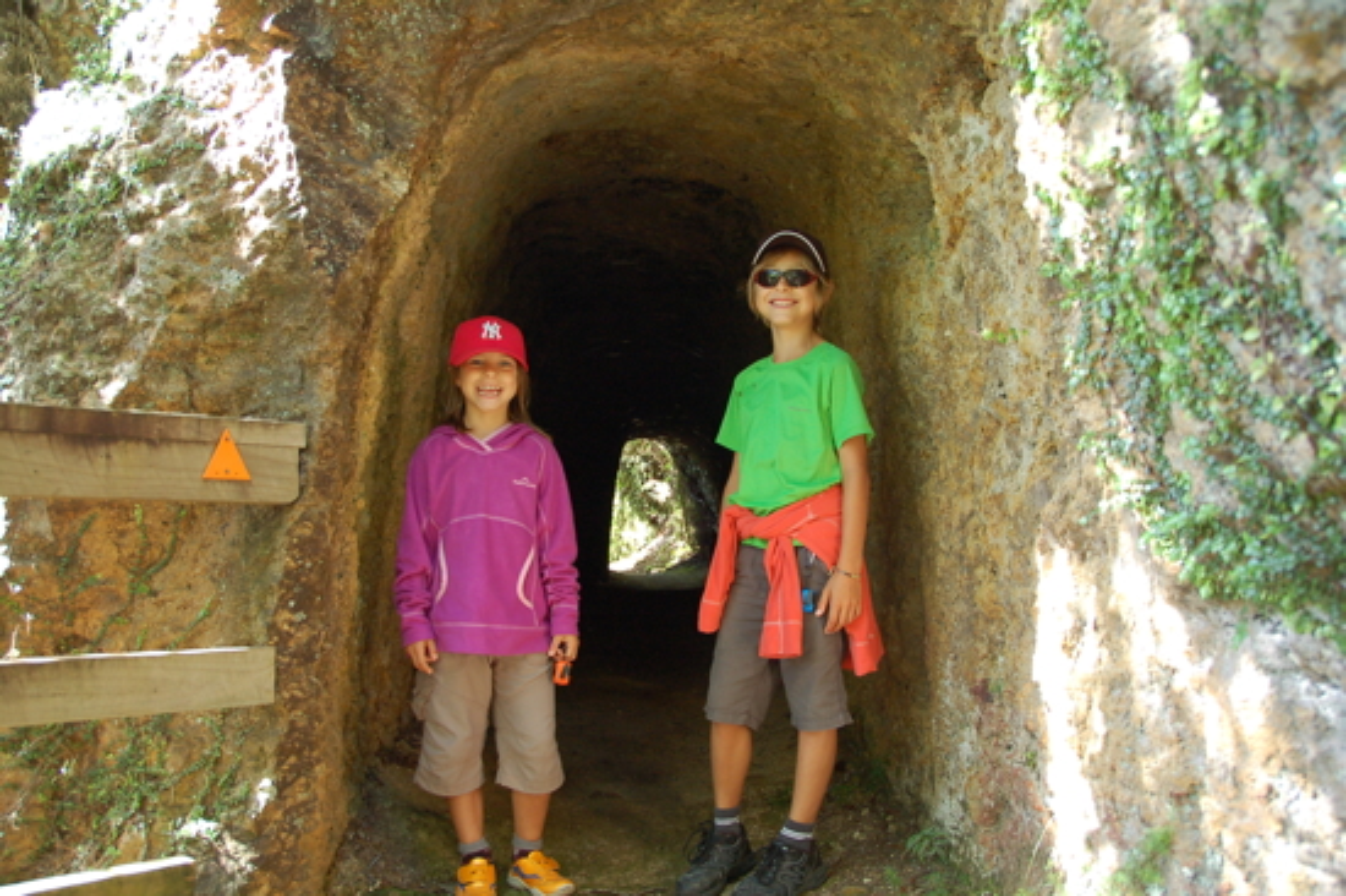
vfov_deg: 36.8
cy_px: 448
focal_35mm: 36
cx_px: 673
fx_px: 1345
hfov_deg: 53.2
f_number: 4
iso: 800
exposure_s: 1/60
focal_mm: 24
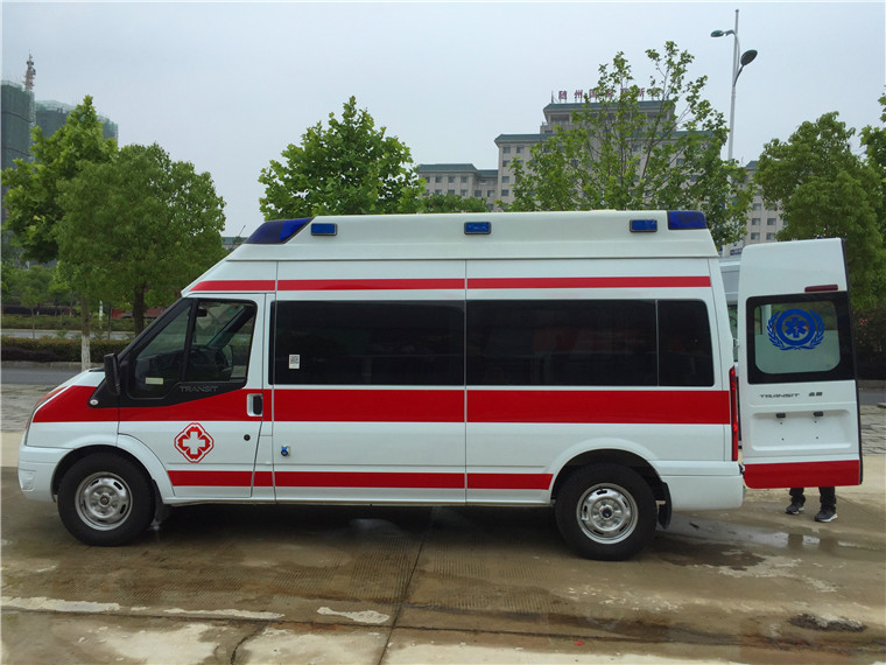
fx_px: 742
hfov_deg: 61.7
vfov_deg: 48.2
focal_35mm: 29
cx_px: 443
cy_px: 332
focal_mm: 4.15
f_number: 2.2
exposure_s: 1/920
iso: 32
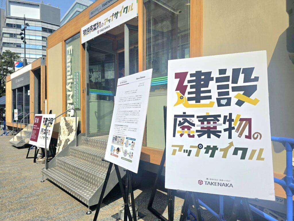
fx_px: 195
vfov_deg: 58.9
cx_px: 147
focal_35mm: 23
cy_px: 110
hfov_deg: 73.9
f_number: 1.7
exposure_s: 1/1667
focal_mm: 6.3
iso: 12
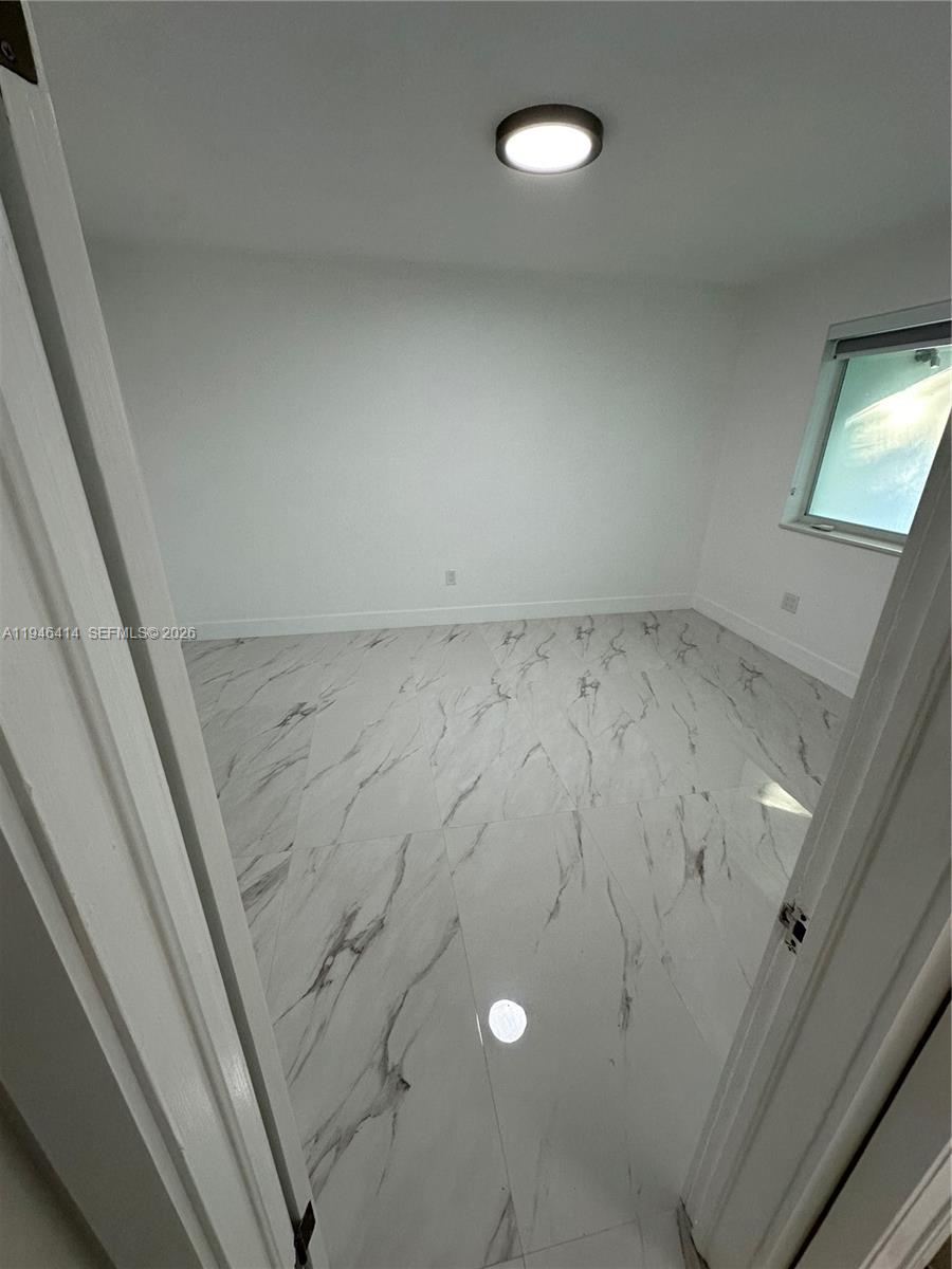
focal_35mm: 14
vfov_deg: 102.1
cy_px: 634
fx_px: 513
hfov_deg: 85.7
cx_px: 476
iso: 160
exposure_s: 1/120
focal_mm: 2.22
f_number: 2.2
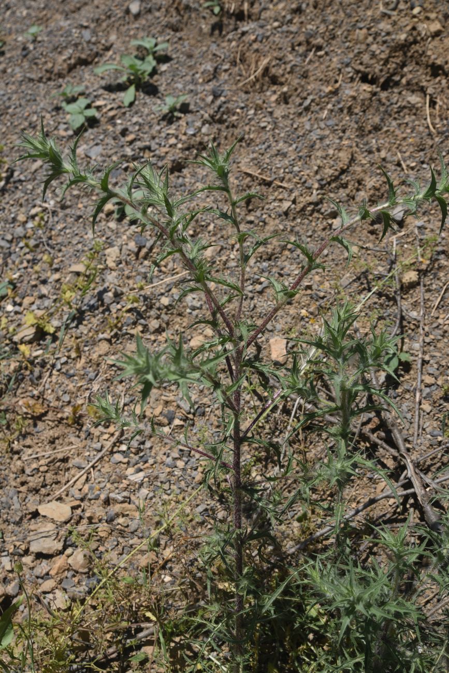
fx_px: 935
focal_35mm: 50
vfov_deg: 39.6
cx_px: 224
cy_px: 336
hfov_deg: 27.0
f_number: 9
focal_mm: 50
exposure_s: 1/320
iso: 100
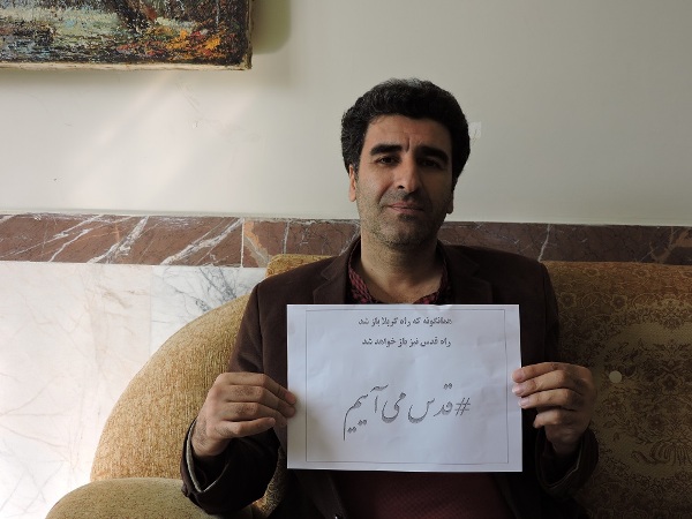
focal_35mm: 47
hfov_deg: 40.4
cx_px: 346
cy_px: 260
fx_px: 940
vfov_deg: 30.9
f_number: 3.5
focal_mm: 8.4
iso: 100
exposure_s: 1/50
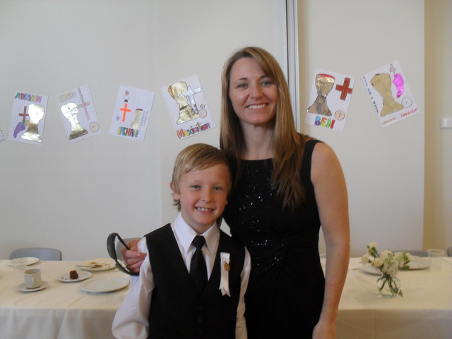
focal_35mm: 35
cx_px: 226
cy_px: 170
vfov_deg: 40.7
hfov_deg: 52.6
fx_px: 457
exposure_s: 1/15
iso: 200
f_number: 3.2
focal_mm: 6.3
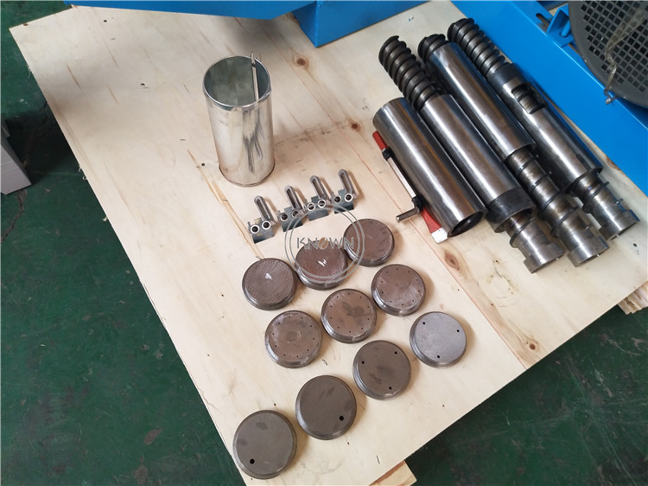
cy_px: 243
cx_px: 324
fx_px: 487
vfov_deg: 53.0
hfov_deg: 67.3
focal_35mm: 26
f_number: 2
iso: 125
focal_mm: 3.88
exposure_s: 1/50
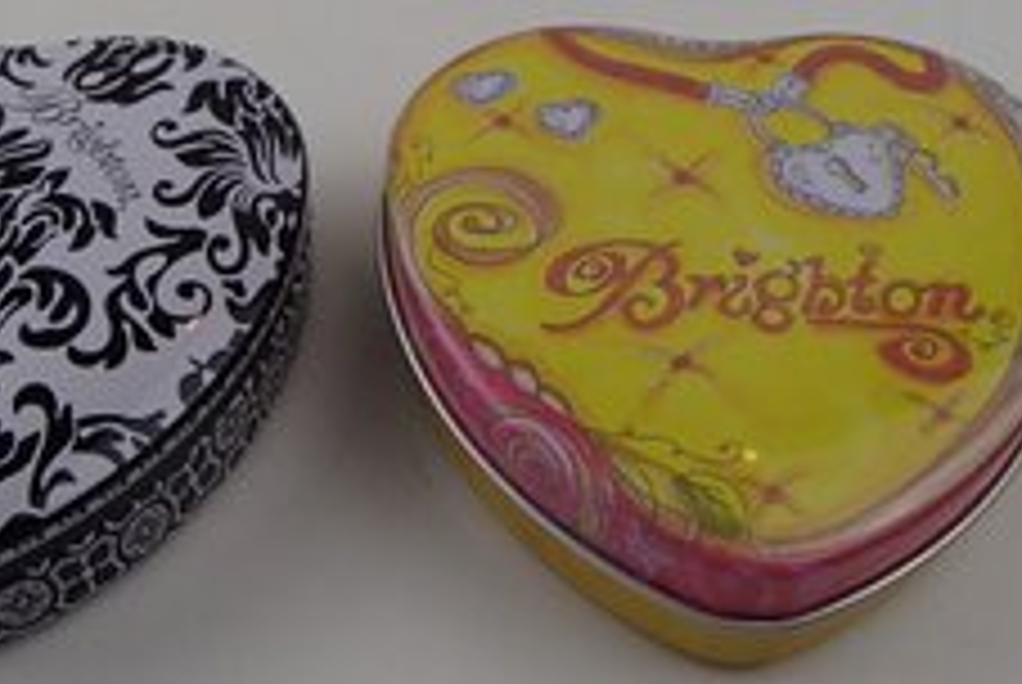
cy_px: 290
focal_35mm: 58
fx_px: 1649
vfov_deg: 23.4
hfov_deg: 34.1
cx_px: 340
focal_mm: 6.64
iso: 160
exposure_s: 1/160
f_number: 4.7
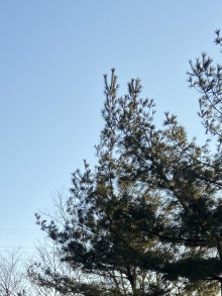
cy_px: 358
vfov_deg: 24.7
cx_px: 52
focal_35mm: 71
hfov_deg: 20.6
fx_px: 607
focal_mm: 4.25
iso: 32
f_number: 1.8
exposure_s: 1/1193
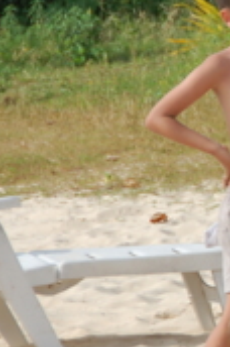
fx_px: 5359
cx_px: 523
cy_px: 135
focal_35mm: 557
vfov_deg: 3.7
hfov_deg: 2.4
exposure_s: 1/640
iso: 200
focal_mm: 116
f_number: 6
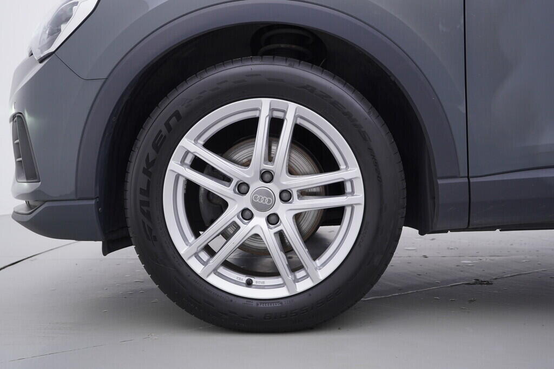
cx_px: 277
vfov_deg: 36.9
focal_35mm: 36
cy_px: 184
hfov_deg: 53.1
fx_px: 554
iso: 125
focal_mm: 24
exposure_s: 1/60
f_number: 4
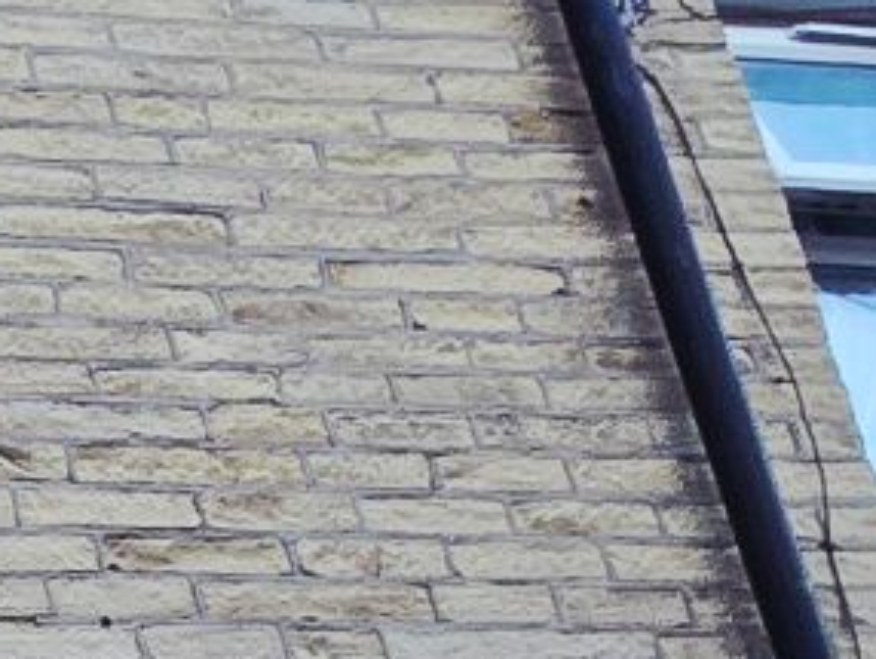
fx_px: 2355
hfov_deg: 12.0
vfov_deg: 12.6
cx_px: -1654
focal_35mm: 93
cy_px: 1563
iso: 160
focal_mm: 2.2
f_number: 2.2
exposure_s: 1/50
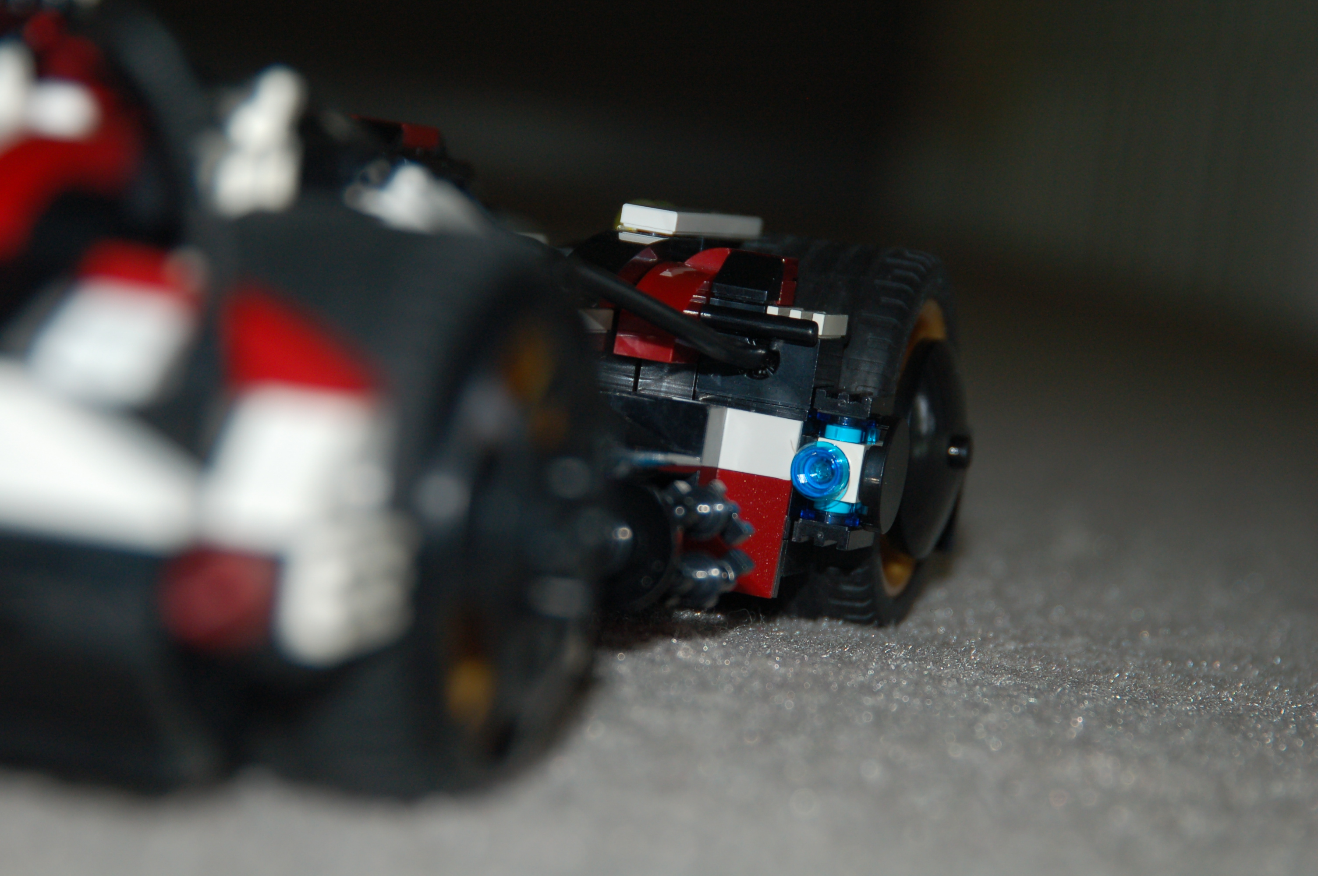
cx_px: 659
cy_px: 438
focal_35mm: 123
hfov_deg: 16.7
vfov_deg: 11.1
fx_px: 4499
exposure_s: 1/60
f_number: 5.6
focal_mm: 82
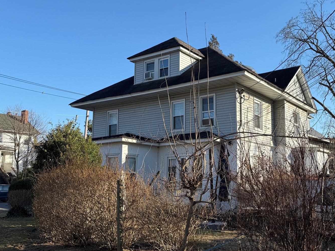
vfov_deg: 38.6
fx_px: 358
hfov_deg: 49.5
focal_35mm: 37
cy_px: 137
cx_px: 217
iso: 80
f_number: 1.78
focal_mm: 6.76
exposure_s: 1/2232
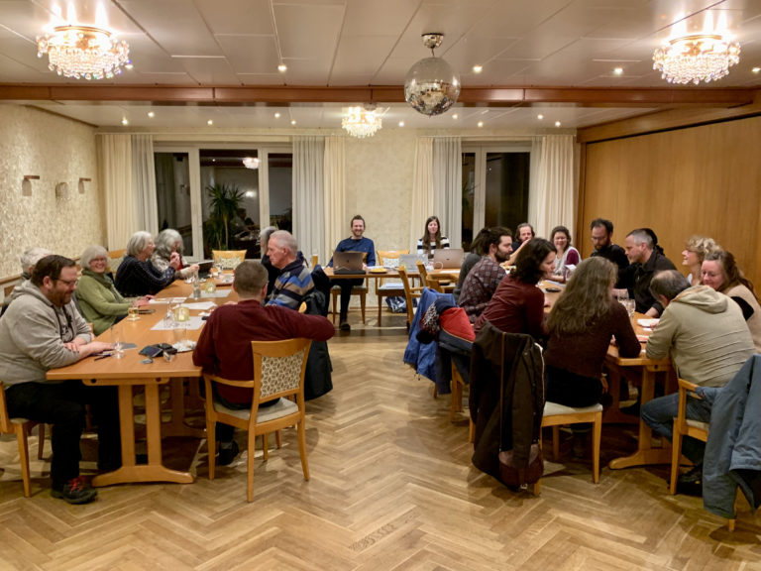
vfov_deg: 53.1
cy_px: 286
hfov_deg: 67.3
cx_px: 380
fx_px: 572
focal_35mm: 26
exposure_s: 1/50
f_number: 1.8
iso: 320
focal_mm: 4.25
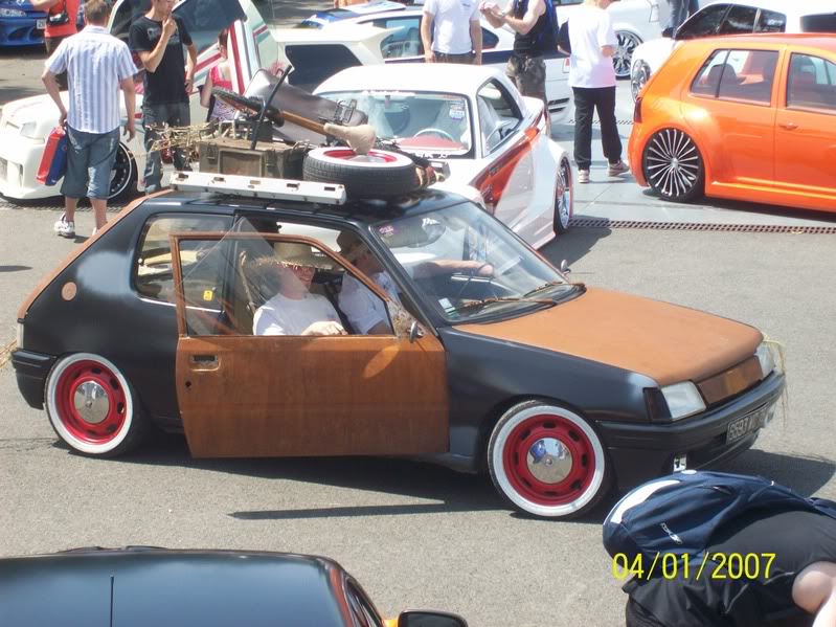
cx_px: 418
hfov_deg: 18.2
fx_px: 2608
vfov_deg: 13.7
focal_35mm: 108
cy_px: 314
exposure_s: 1/275
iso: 80
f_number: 4.8
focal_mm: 18
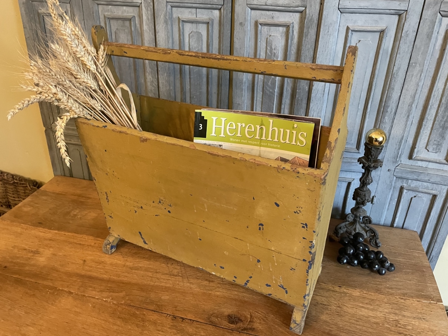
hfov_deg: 67.3
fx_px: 337
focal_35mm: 26
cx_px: 224
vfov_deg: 53.1
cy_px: 168
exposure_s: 1/33
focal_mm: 4.2
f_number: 1.6
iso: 500
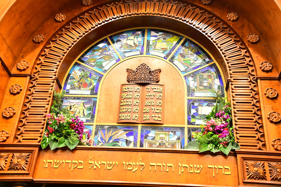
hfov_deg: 39.6
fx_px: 390
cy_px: 94
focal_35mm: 50
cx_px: 140
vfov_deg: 27.0
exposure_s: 1/125
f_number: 5.6
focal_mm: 50
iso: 4000
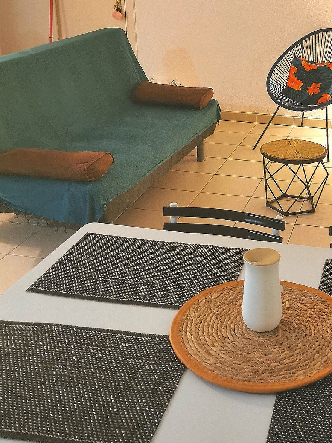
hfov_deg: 28.6
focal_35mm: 49
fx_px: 626
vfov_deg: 38.6
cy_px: 162
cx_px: 298
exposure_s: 1/33.3
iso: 320
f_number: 1.8
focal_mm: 5.58
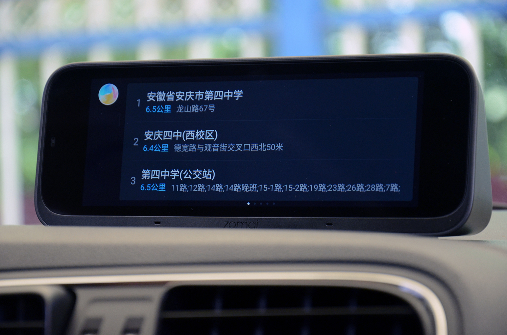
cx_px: 254
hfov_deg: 14.0
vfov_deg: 9.3
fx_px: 2066
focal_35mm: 147
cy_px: 168
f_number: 5.6
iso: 1000
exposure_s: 1/125
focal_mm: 98
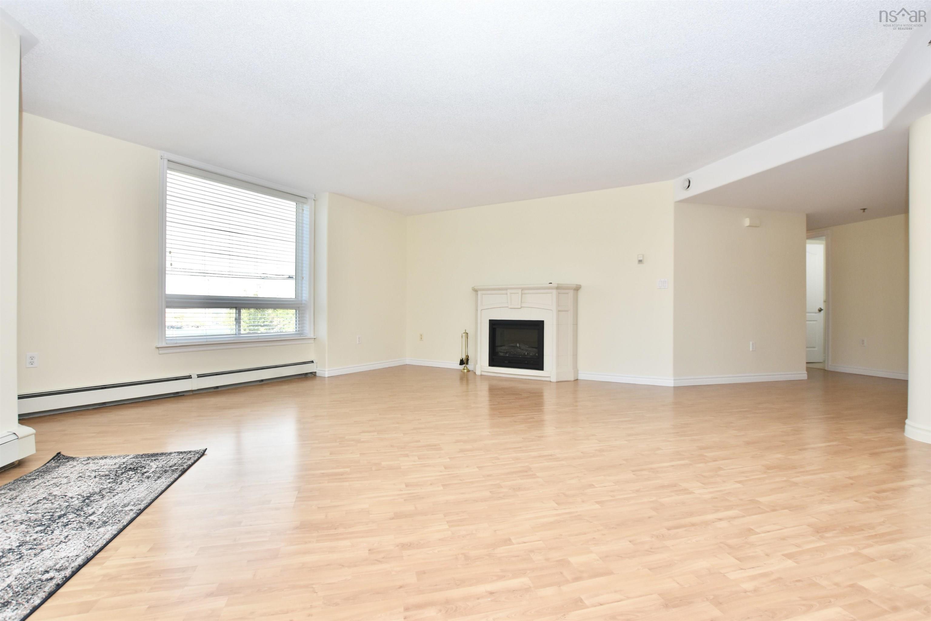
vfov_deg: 77.3
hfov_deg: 100.4
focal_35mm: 15
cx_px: 466
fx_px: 388
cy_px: 310
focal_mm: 10
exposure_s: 1/125
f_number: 5.6
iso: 400
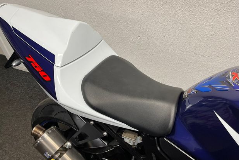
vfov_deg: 46.4
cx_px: 118
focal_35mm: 28
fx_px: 186
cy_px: 87
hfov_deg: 65.5
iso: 125
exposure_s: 1/100
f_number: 1.6
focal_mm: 5.1
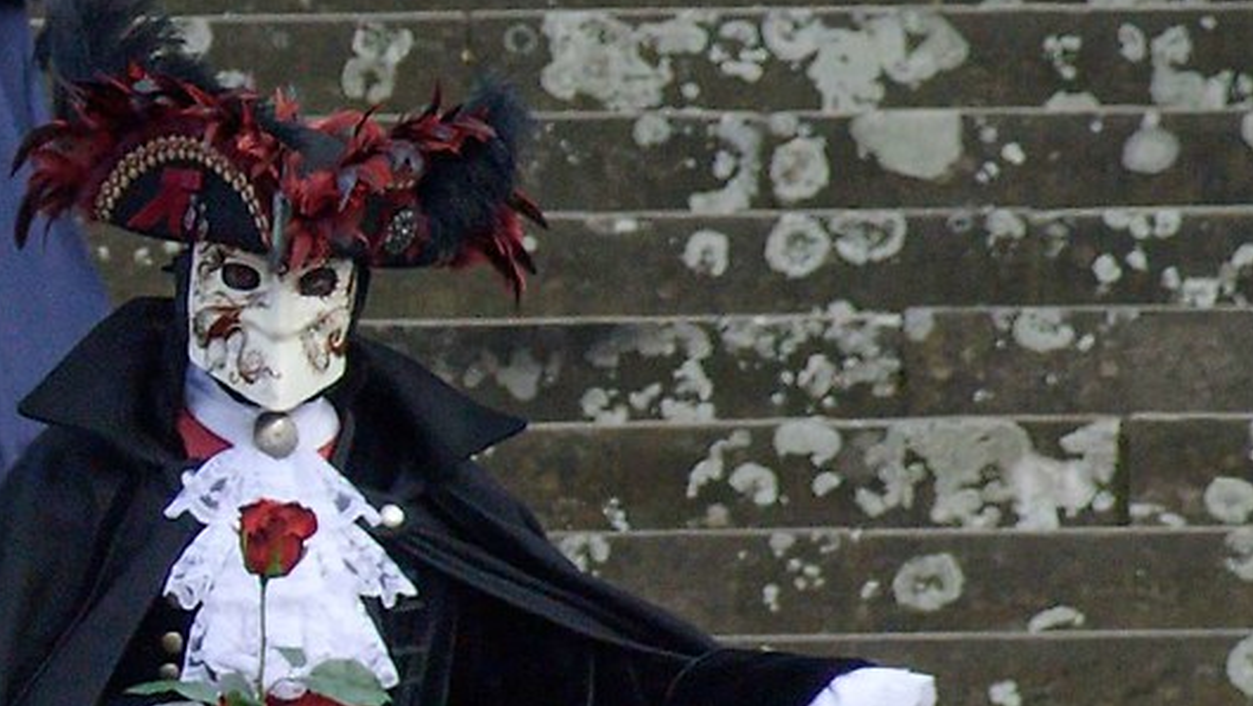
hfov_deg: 2.1
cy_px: 516
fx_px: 34699
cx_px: -782
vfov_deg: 1.2
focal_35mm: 1044
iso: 2000
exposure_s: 1/1600
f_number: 8
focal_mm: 220
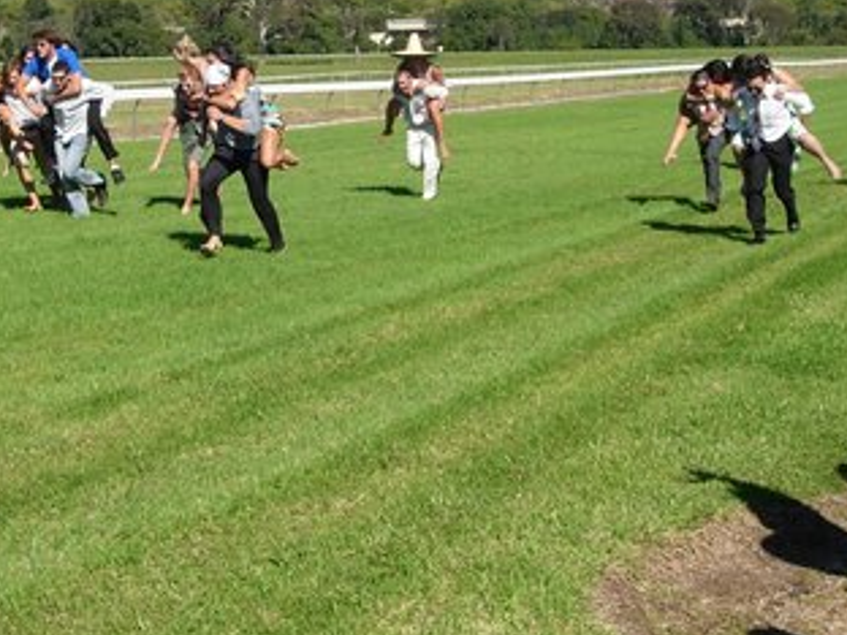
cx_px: 258
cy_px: 136
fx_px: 1786
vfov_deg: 20.0
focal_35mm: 73
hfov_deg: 26.5
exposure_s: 1/767
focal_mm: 7.8
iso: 79
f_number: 4.8
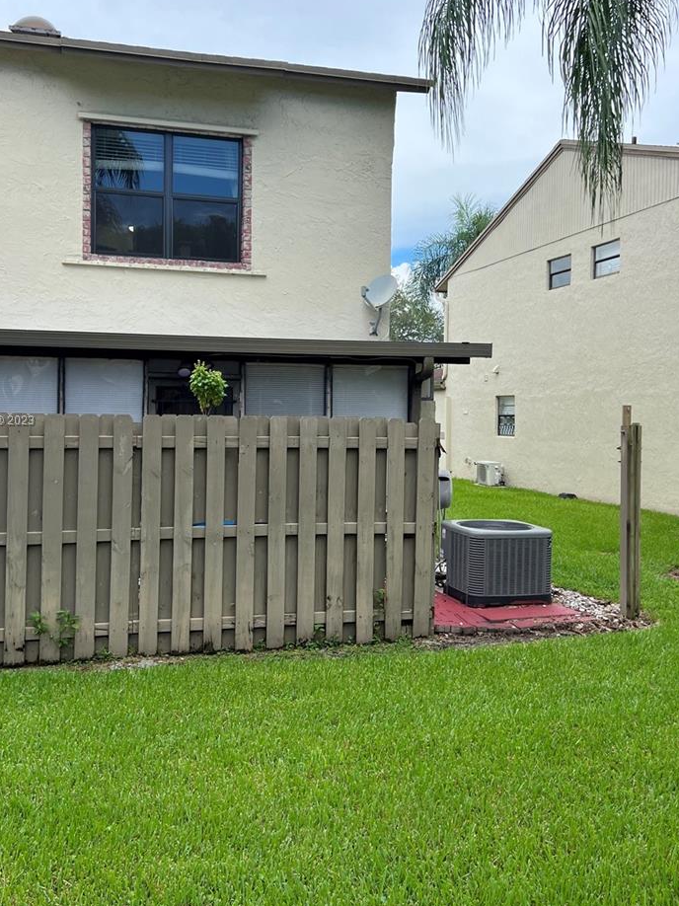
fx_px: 890
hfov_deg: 41.7
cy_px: 421
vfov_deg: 53.9
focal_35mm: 34
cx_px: 298
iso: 50
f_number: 1.5
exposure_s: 1/2008
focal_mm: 5.7
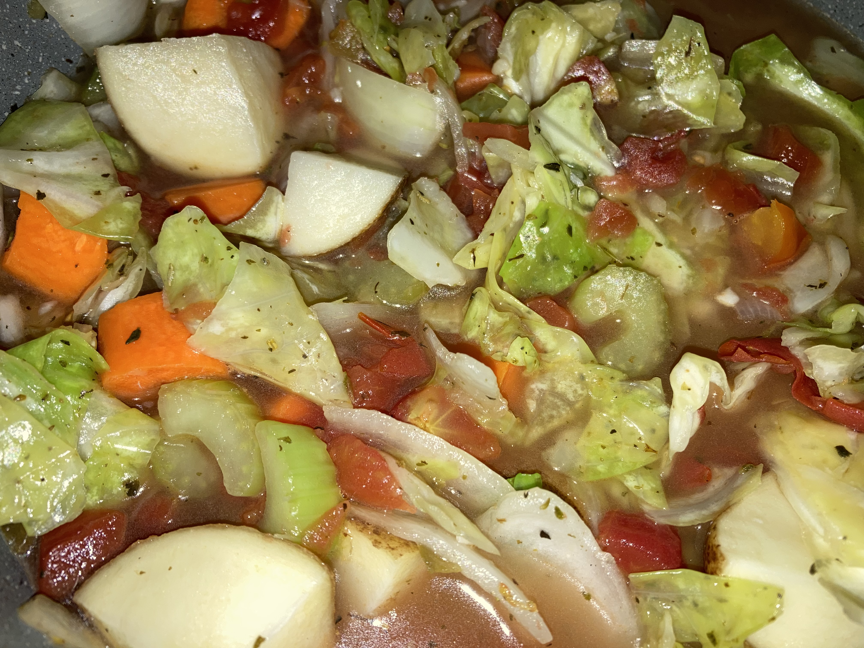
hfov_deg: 63.4
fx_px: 699
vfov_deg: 49.7
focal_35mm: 28
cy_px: 324
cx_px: 432
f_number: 1.8
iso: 20
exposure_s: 1/37
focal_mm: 3.99
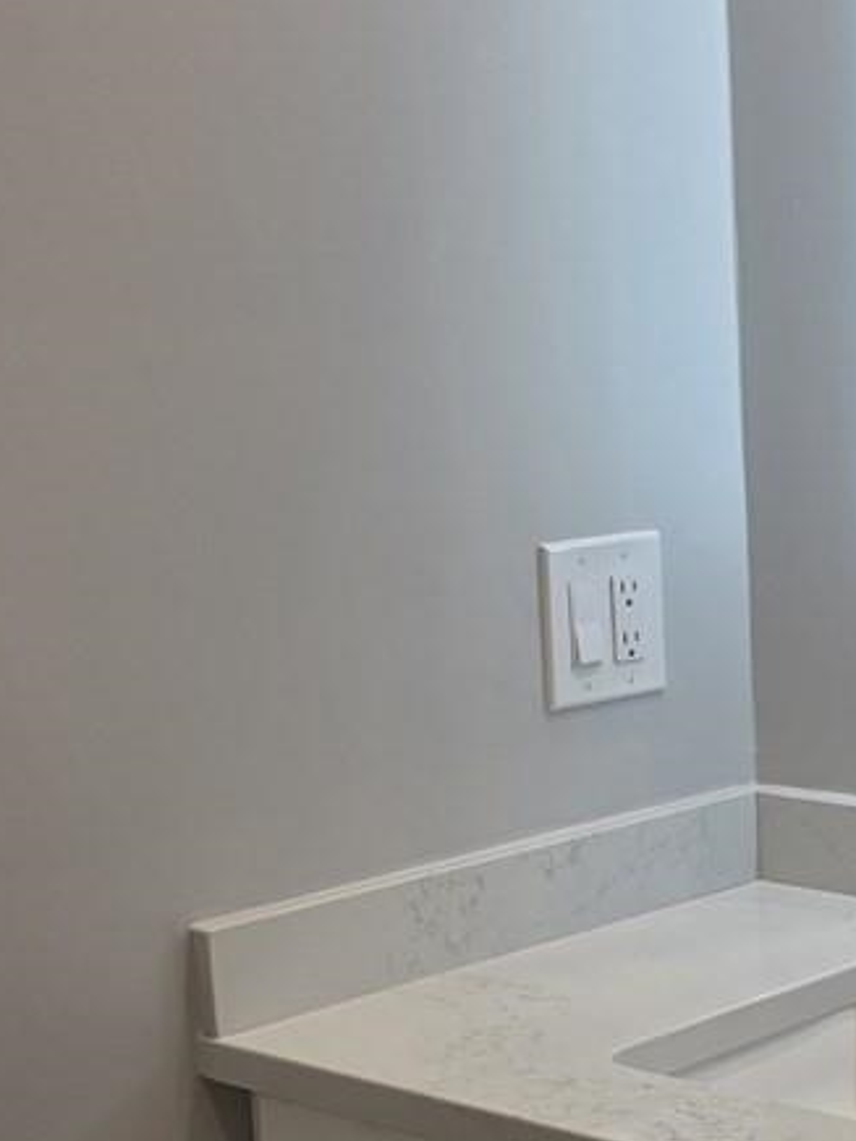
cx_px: 906
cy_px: 953
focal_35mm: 81
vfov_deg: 23.7
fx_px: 2671
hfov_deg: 17.7
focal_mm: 6.3
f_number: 1.7
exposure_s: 1/120
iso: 32
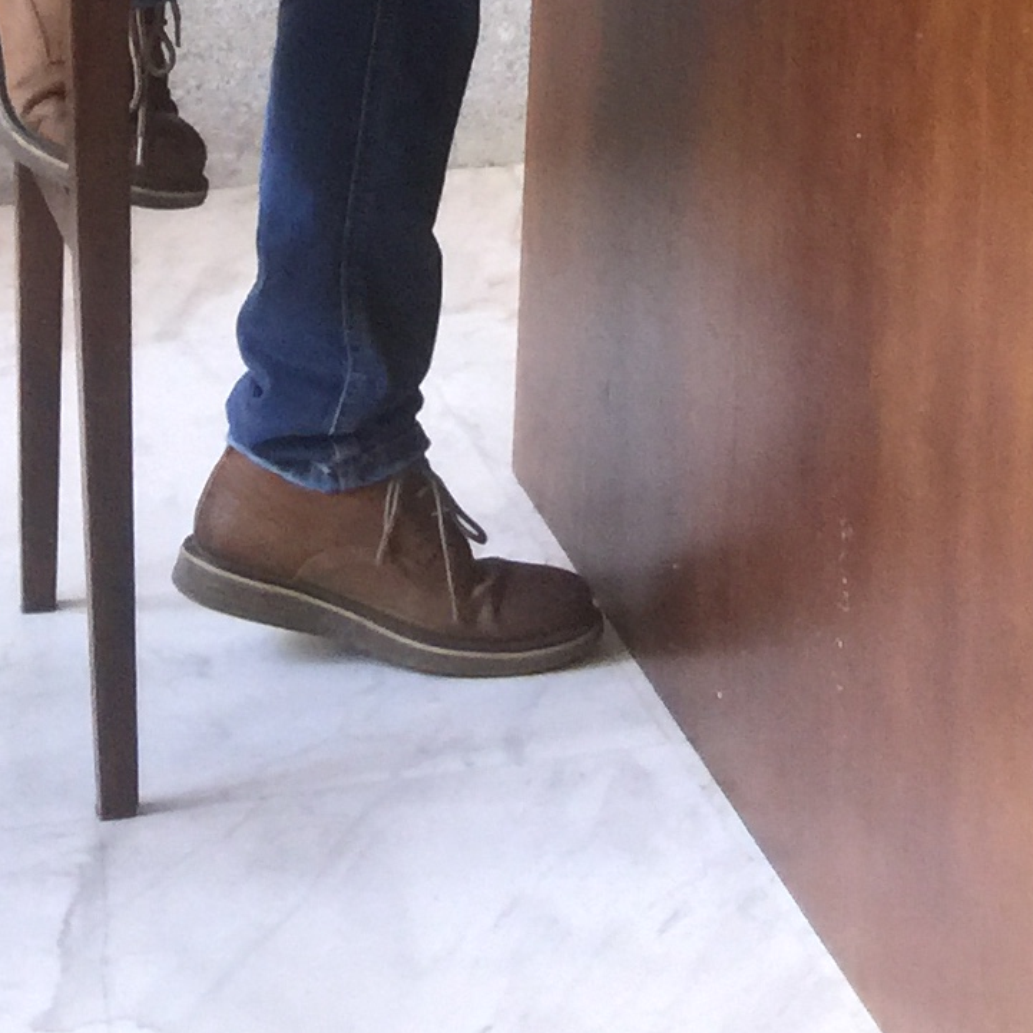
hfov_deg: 14.6
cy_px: -1301
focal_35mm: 116
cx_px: 1203
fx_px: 3916
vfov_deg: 12.4
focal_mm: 4.15
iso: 64
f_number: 2.2
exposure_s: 1/33
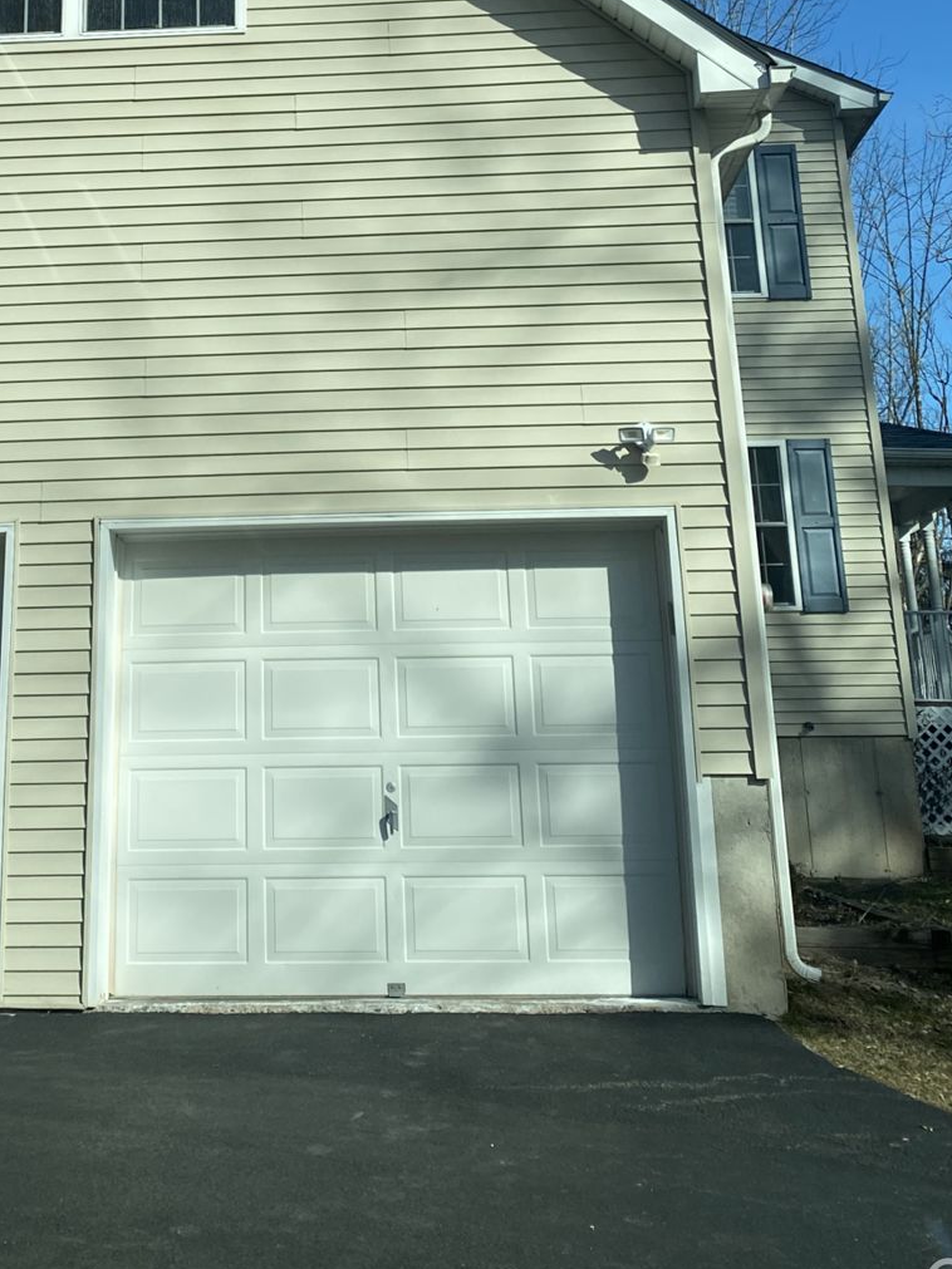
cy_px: 176
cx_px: 274
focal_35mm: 48
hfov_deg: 29.9
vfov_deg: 37.6
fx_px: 1760
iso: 32
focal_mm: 4.25
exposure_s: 1/3300
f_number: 1.8
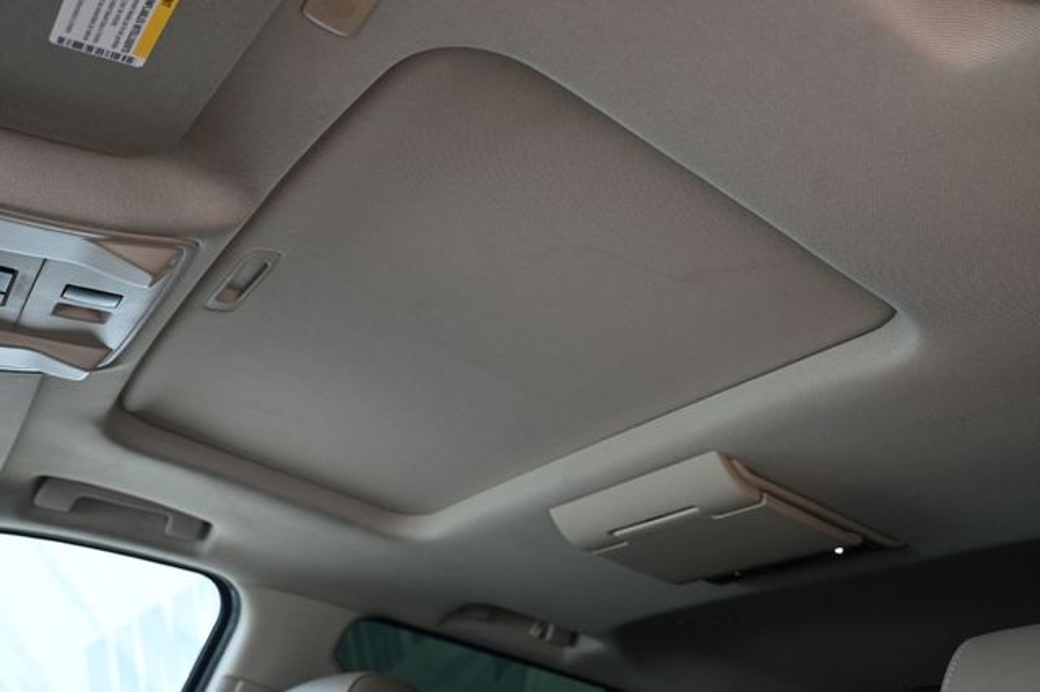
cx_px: 520
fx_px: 909
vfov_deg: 41.7
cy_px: 346
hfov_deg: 59.5
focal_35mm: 32
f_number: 4
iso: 320
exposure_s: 1/250
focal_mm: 21
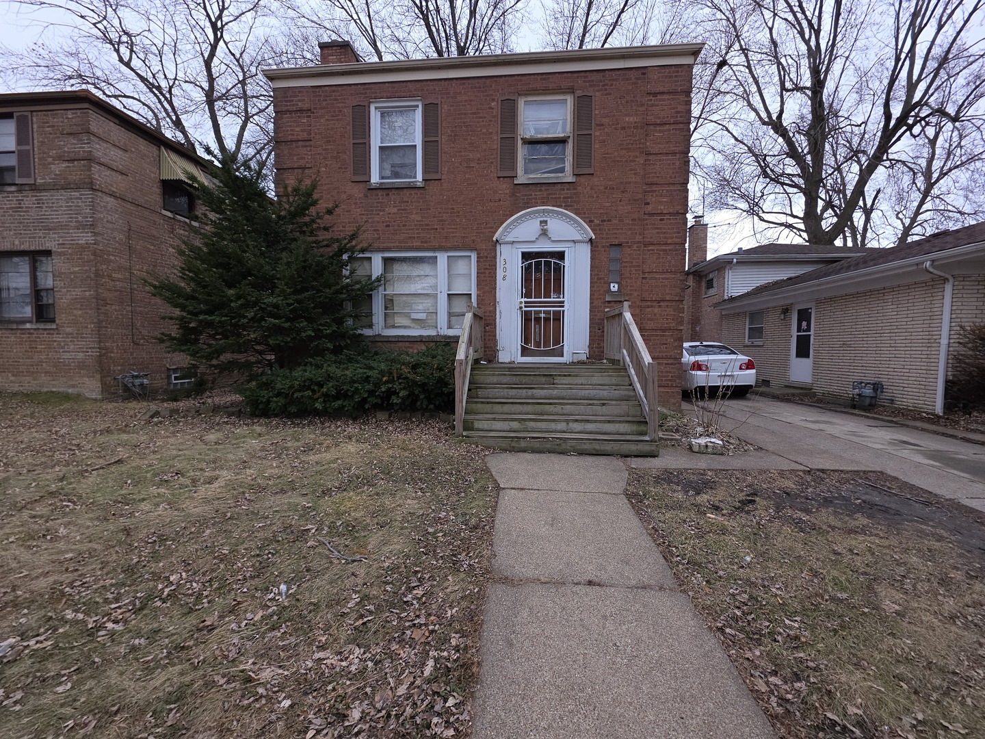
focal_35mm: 13
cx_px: 492
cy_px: 370
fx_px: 370
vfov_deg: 89.9
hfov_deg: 106.2
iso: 20
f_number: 1.9
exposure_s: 1/158
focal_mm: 2.2
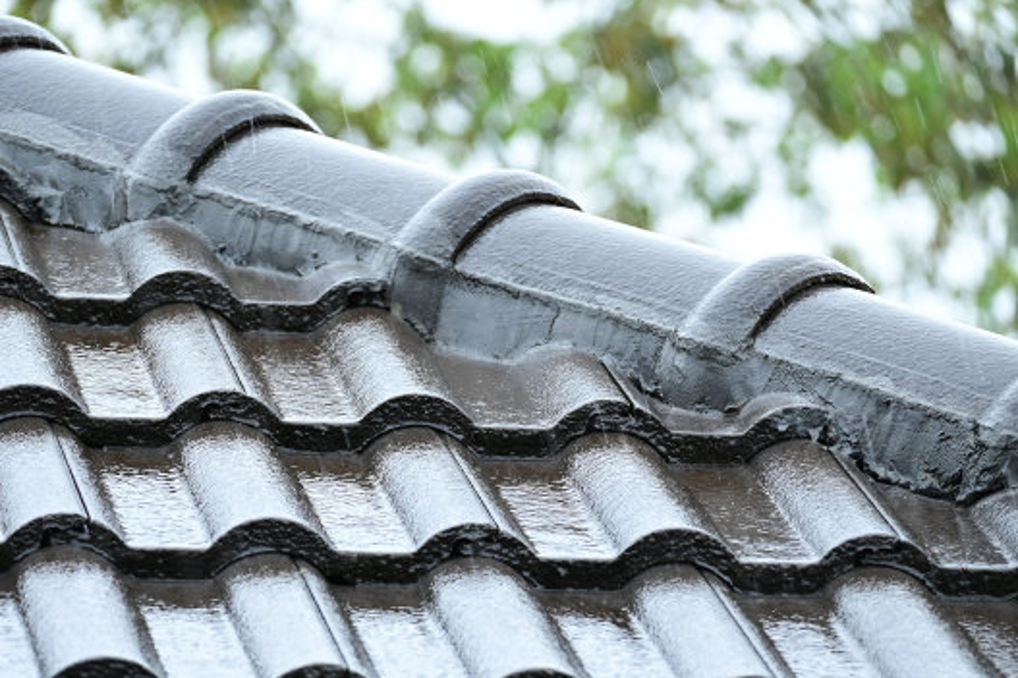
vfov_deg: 5.4
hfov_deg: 8.2
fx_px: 7123
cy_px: 367
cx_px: 452
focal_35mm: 252
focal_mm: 145
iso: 800
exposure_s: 1/200
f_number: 5.6
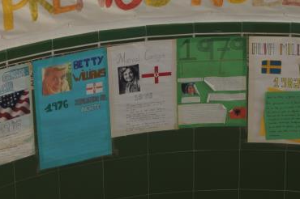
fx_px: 1210
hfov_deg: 14.1
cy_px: 55
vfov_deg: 9.4
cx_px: 165
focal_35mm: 145
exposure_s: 1/60
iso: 100
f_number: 4.5
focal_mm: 35
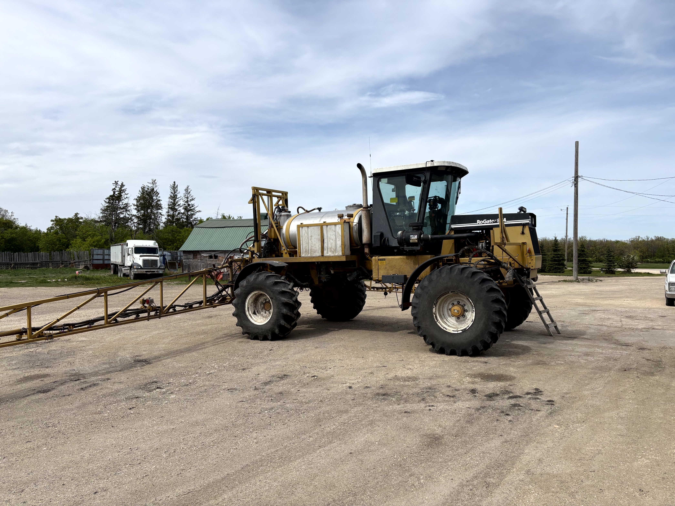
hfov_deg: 67.3
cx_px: 338
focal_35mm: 26
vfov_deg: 53.1
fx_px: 507
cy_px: 253
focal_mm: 5.96
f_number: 1.6
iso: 50
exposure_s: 1/5814
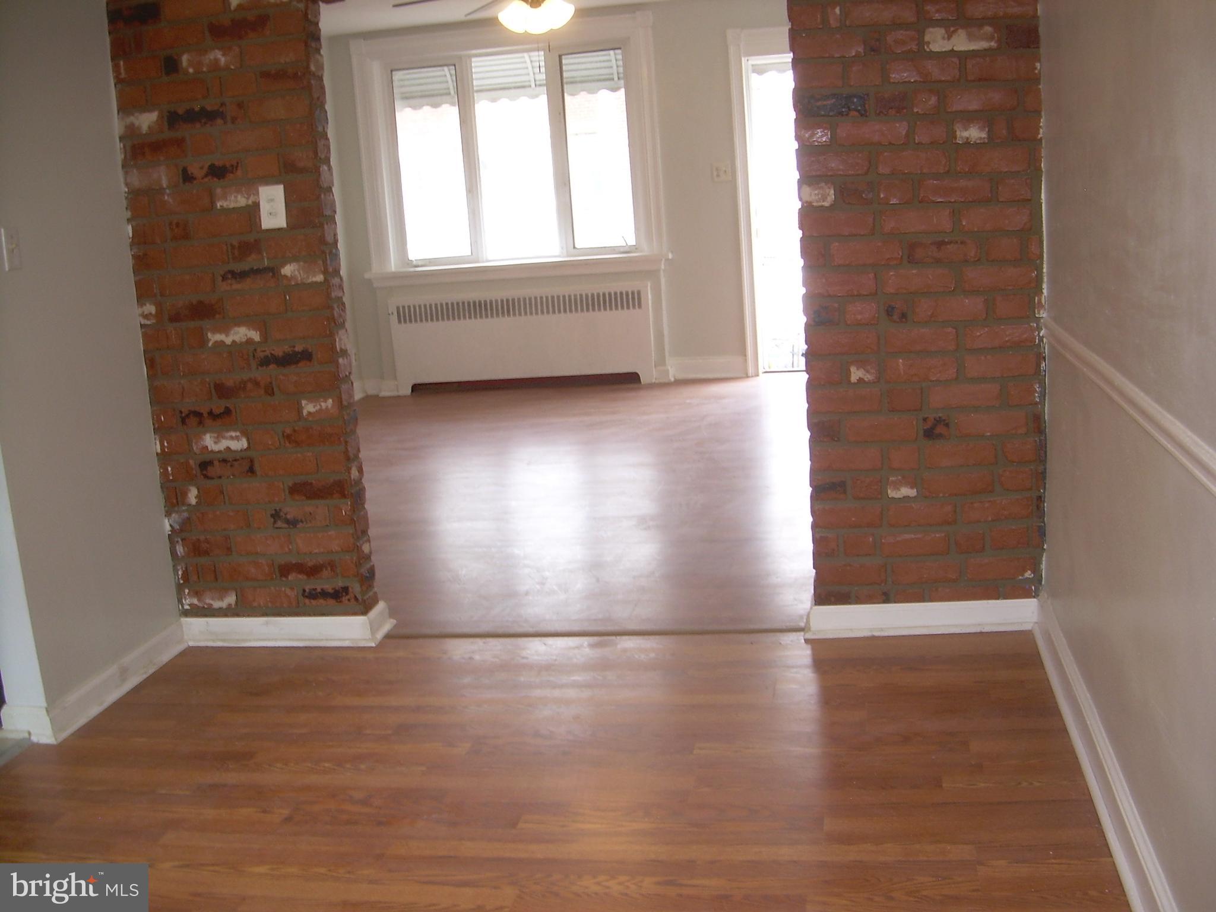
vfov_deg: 37.7
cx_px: 608
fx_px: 1335
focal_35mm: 38
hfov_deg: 49.0
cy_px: 456
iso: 50
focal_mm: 6.3
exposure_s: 1/30
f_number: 2.8
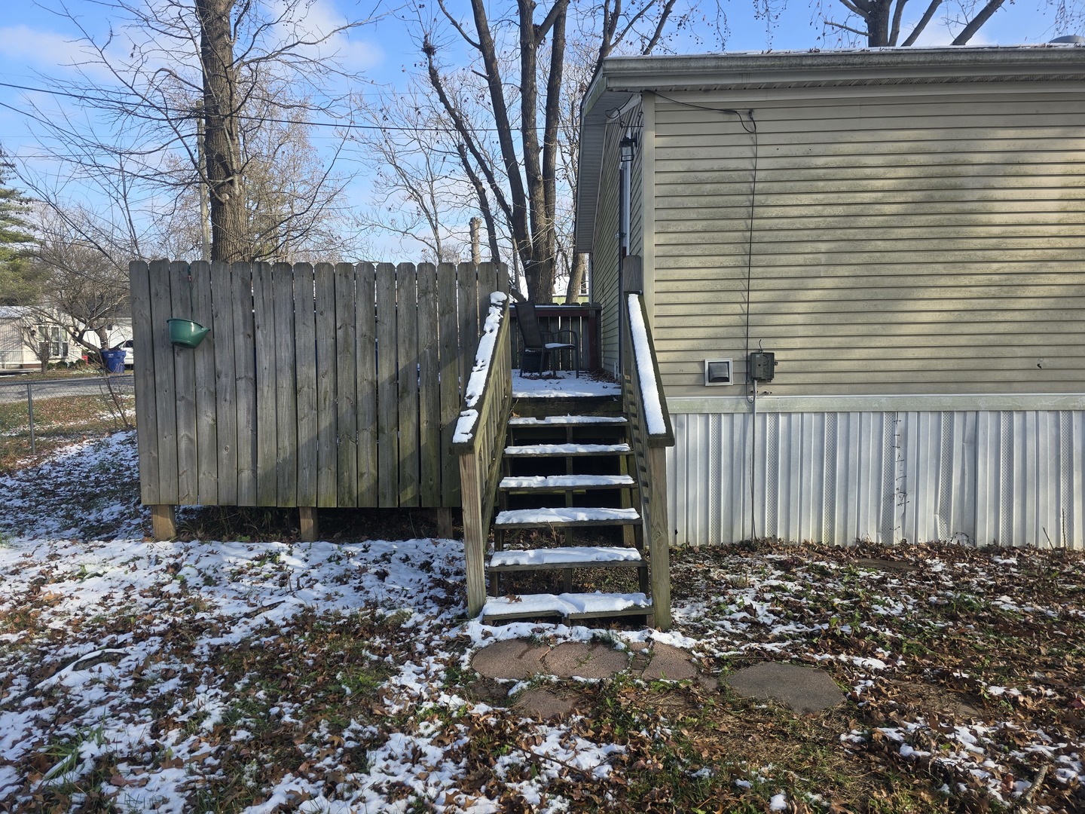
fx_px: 721
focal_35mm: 23
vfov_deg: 58.9
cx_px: 542
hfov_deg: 73.9
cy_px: 407
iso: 12
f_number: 1.7
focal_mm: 6.3
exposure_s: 1/340
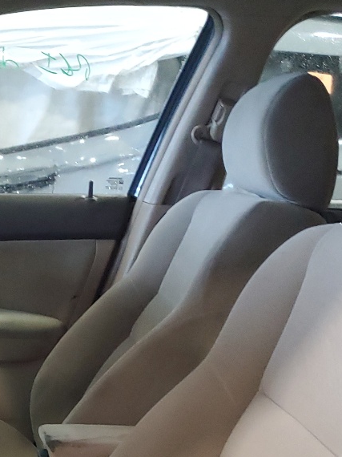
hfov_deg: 18.8
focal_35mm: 73
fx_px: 962
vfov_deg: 25.6
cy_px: 435
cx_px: -91
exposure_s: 1/17
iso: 314
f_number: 1.5
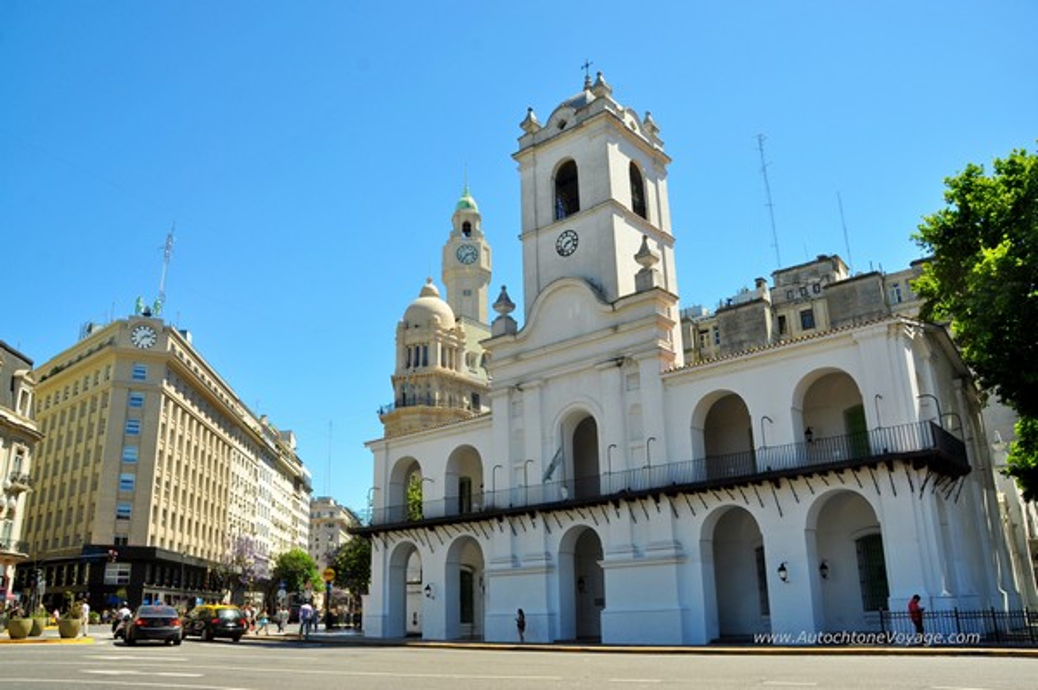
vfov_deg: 47.9
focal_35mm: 27
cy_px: 345
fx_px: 778
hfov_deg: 67.4
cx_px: 519
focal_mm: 18
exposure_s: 1/250
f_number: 10
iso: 220
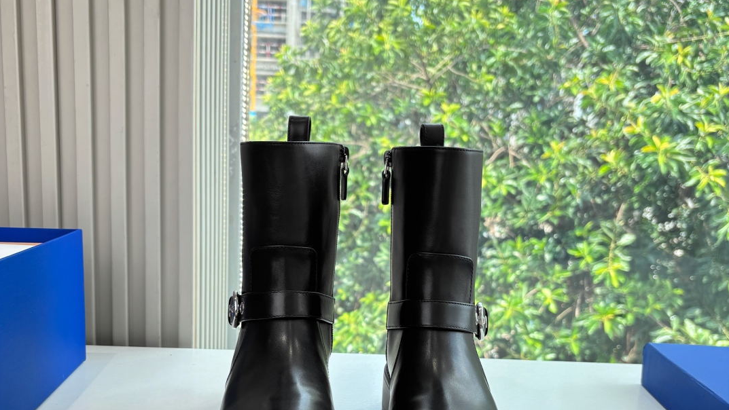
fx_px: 735
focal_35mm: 38
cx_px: 365
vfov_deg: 30.8
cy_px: 291
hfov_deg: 52.8
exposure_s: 1/183
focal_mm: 5.96
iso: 40
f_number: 1.6
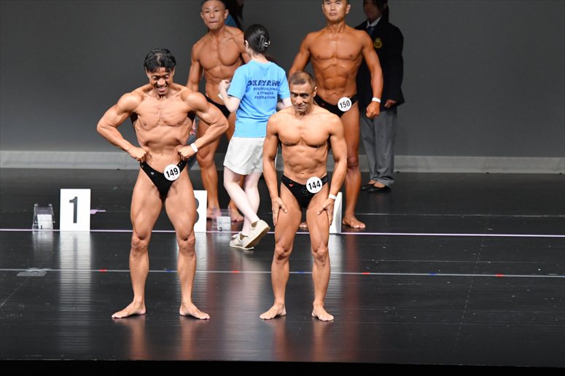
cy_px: 188
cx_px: 282
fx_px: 4235
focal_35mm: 270
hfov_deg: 7.6
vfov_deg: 5.1
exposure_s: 1/400
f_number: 5.6
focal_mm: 180
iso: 5000
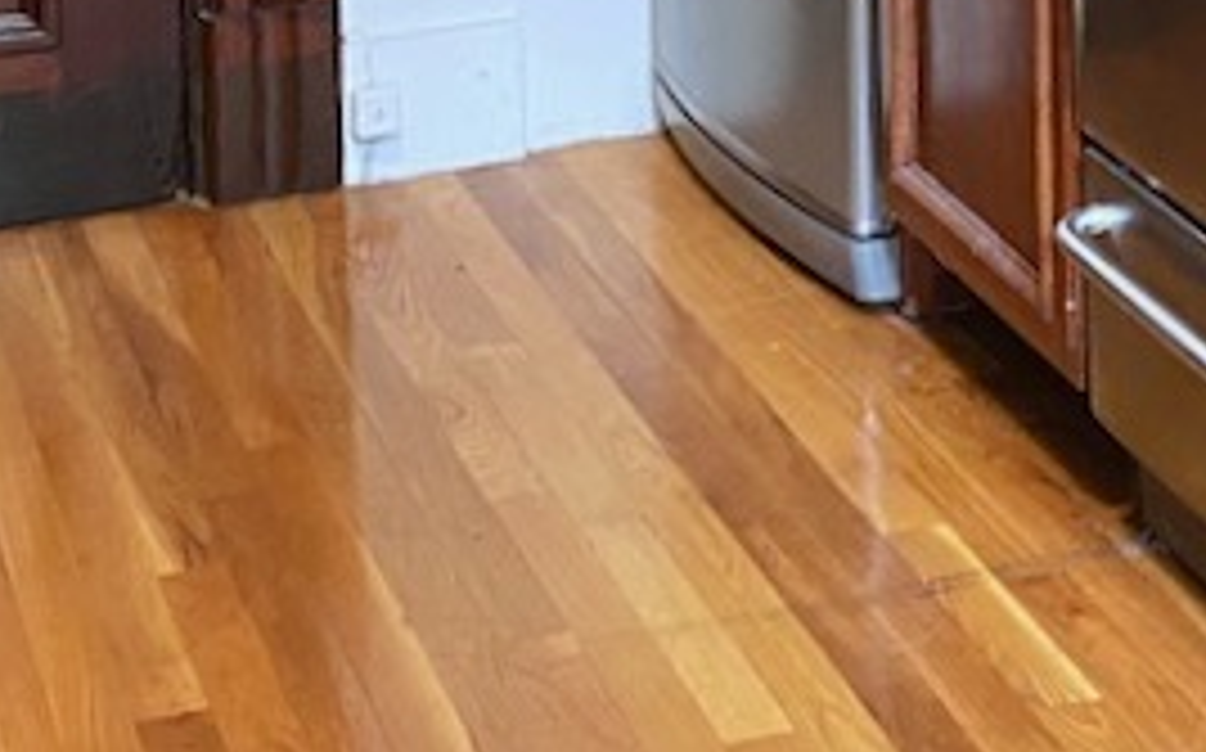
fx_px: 3383
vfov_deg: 11.4
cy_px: -757
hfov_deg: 20.2
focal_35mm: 103
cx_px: 796
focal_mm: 4.25
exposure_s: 1/30
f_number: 1.8
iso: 400
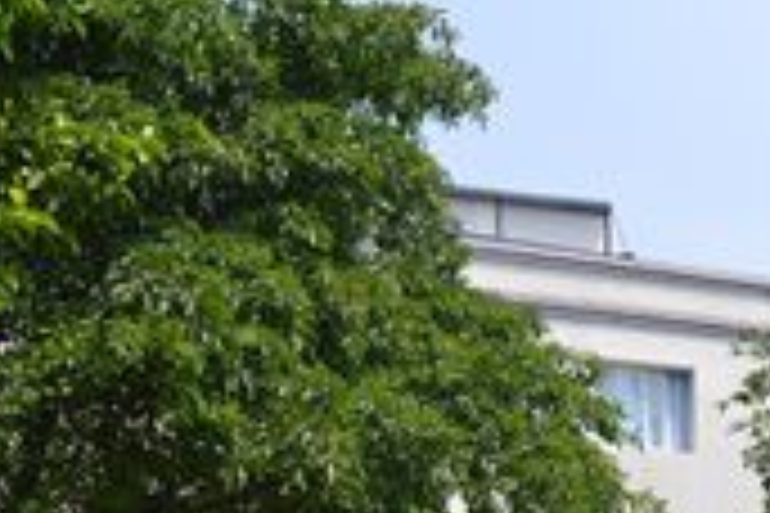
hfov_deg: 31.1
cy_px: 520
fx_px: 1347
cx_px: 621
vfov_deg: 20.8
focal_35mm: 63
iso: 100
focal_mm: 18
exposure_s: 1/200
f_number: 7.1
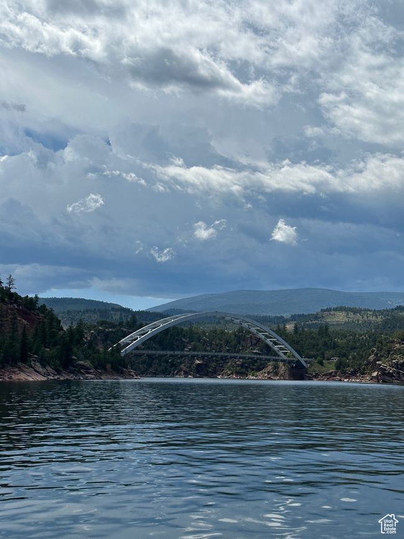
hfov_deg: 30.3
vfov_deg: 39.7
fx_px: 747
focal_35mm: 48
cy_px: 270
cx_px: 202
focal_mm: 6.86
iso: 64
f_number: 1.78
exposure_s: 1/8197
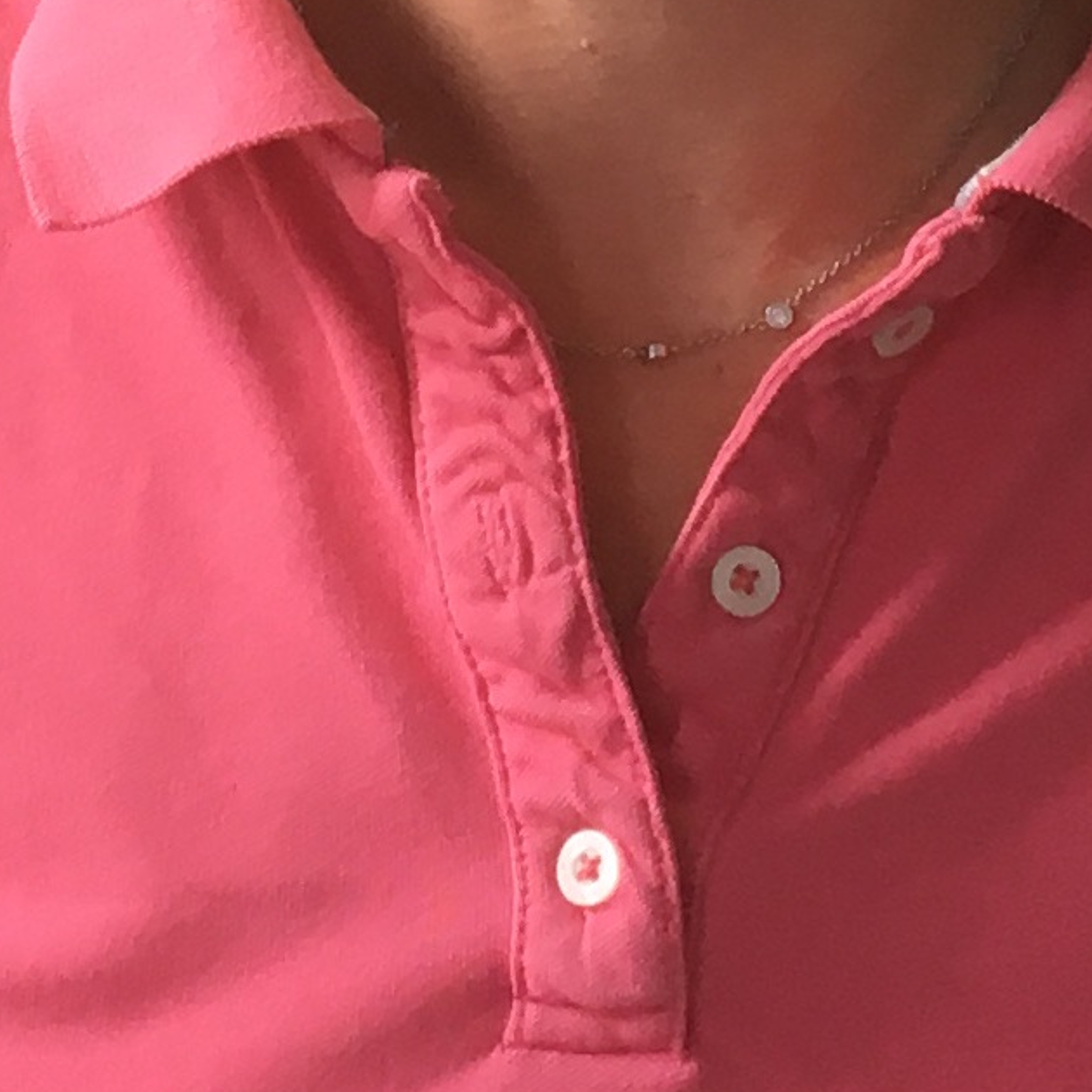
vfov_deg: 17.4
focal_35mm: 98
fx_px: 3498
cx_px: 569
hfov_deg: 17.7
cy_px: 9
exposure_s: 1/33
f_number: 2.2
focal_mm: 4.15
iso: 32
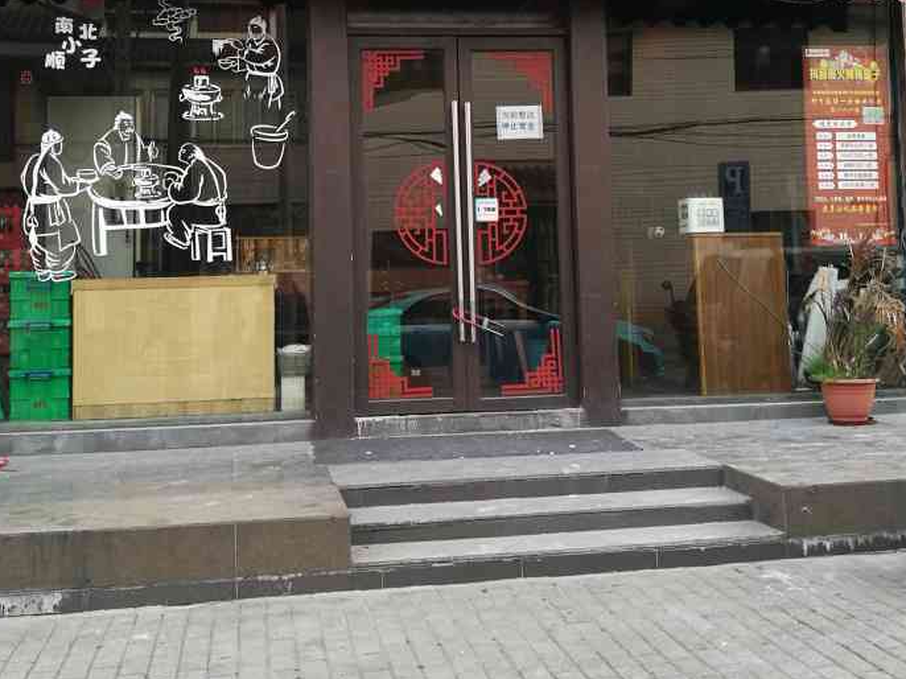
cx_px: 450
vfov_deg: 29.2
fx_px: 1282
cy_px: 168
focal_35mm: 49
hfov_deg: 38.9
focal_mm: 4.5
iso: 80
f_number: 2.2
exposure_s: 1/50
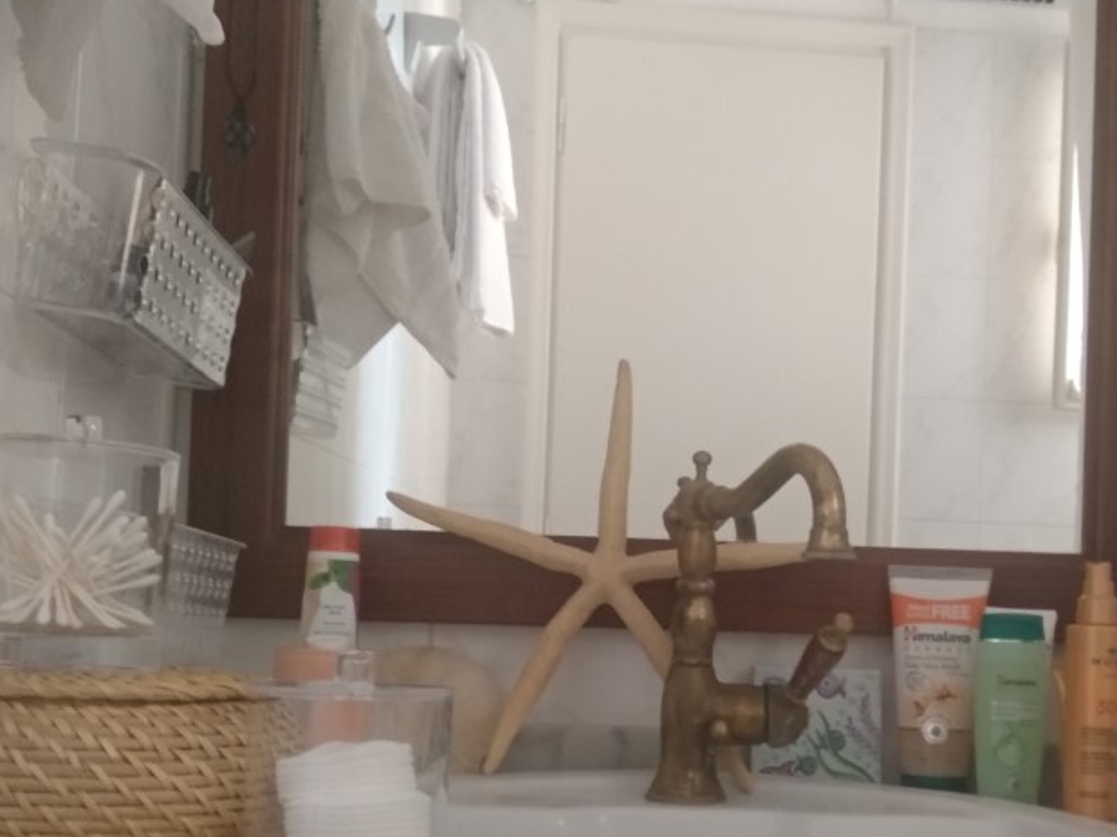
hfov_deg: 43.4
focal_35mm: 43
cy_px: 559
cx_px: 715
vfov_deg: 33.3
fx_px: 1387
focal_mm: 3.81
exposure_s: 1/17
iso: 1250
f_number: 2.2
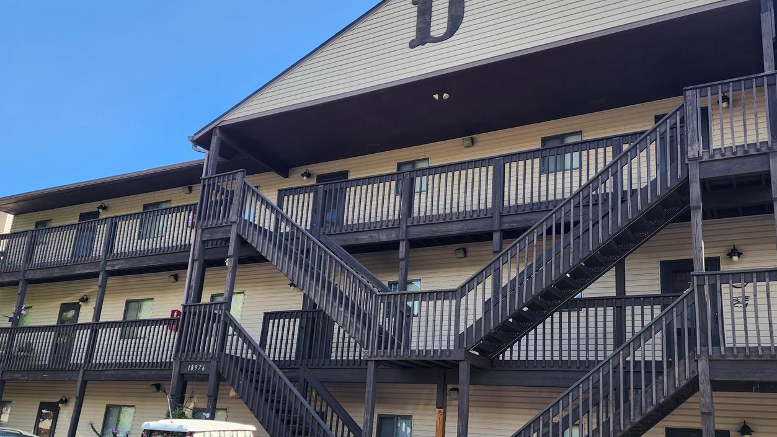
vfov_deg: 36.5
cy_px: 263
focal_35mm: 32
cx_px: 407
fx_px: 659
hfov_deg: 61.0
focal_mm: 6.4
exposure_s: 1/376
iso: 12
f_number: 1.8
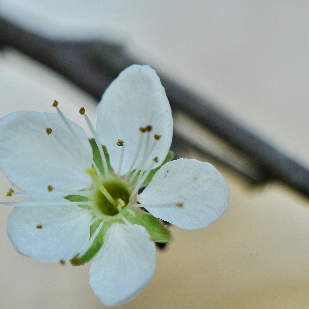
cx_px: 155
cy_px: 154
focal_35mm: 269
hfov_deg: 6.5
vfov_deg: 6.5
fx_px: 2717
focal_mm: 210
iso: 2000
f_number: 22
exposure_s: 1/320
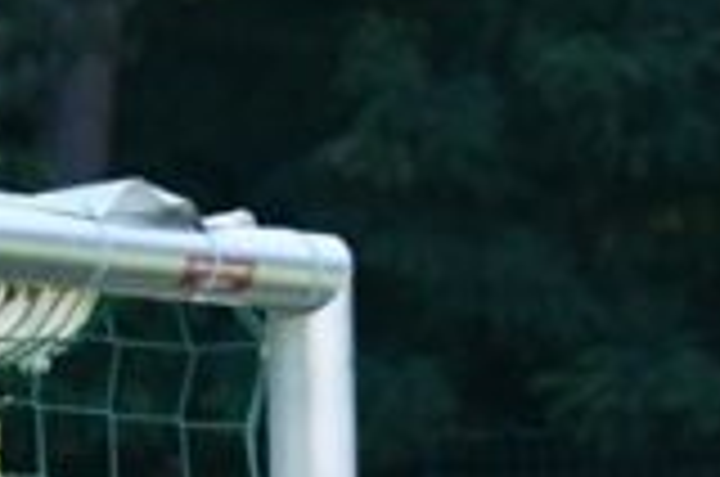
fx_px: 14351
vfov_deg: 1.9
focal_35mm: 719
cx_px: 1440
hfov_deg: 2.9
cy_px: 1264
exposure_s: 1/1600
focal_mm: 112
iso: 1250
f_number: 5.6
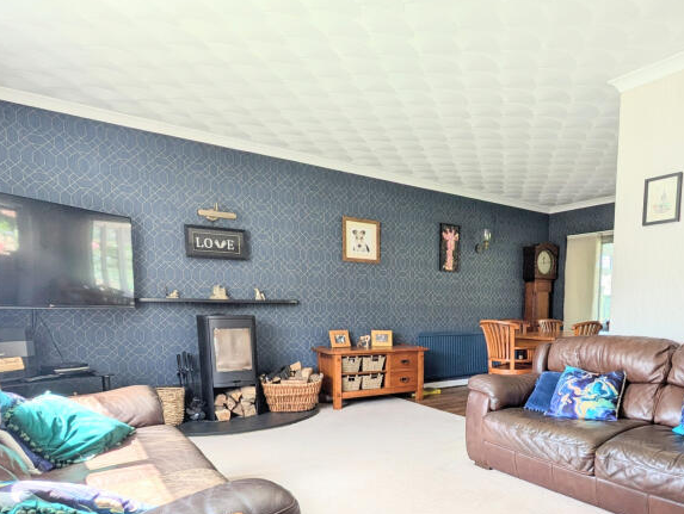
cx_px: 462
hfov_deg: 67.2
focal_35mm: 25
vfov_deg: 52.6
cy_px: 385
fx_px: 495
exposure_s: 1/100
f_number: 2.2
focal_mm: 1.83
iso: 68
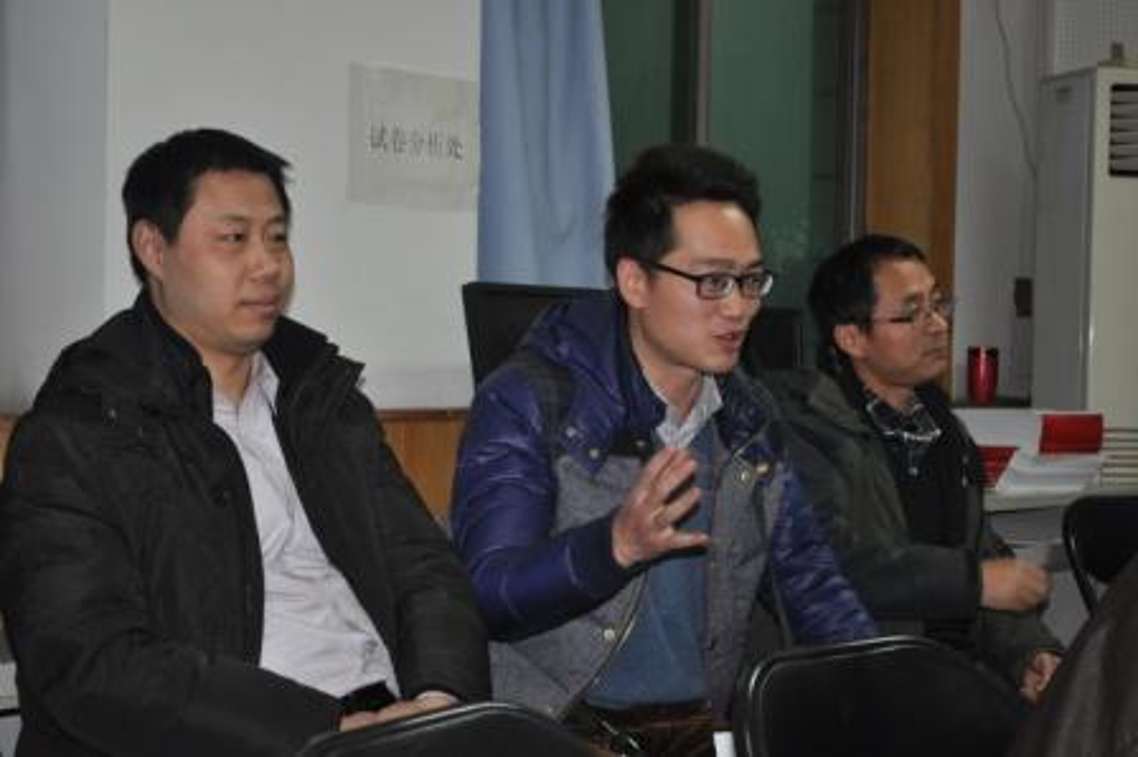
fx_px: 2179
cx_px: 569
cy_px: 378
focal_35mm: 69
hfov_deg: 29.3
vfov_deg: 19.7
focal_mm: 46
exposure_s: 1/60
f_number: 5.3
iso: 800
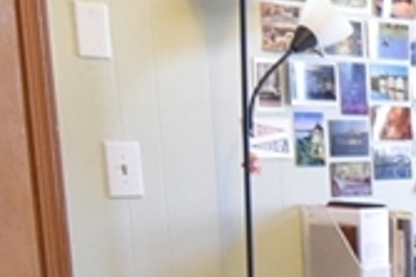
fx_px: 1062
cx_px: 628
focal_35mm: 92
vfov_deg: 14.0
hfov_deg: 19.3
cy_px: 403
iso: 2200
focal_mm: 10
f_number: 3.5
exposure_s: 1/60
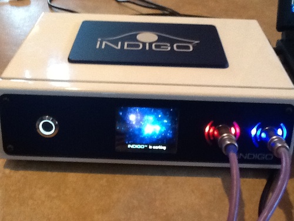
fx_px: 374
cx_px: 147
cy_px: 110
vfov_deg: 32.9
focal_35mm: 44
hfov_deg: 42.9
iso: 320
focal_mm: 2.03
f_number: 2.4
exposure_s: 1/15
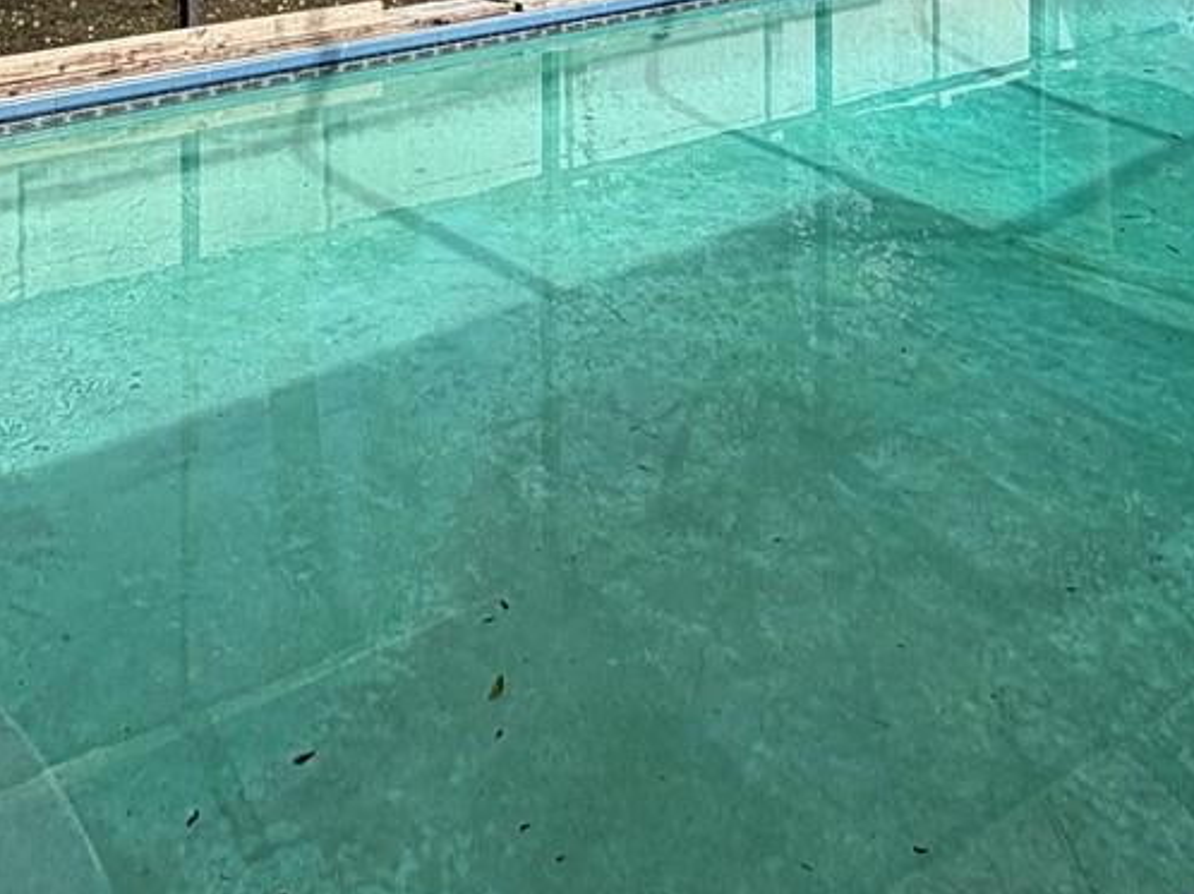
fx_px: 1551
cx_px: 376
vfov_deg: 25.8
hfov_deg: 41.4
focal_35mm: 45
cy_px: -369
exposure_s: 1/770
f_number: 2.2
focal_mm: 2.22
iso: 32
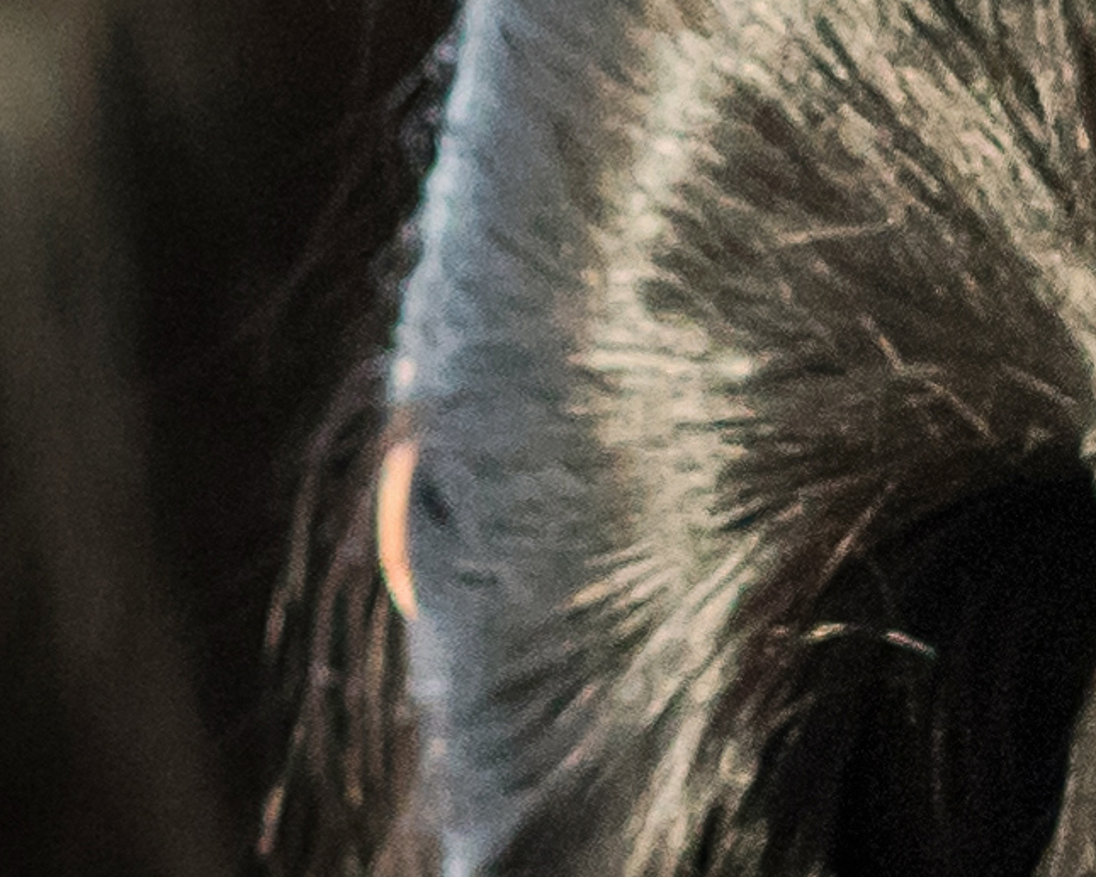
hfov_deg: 1.7
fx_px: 36115
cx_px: 1735
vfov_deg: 1.4
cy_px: -539
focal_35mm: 1113
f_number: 2.2
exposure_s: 1/125
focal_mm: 85
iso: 1600
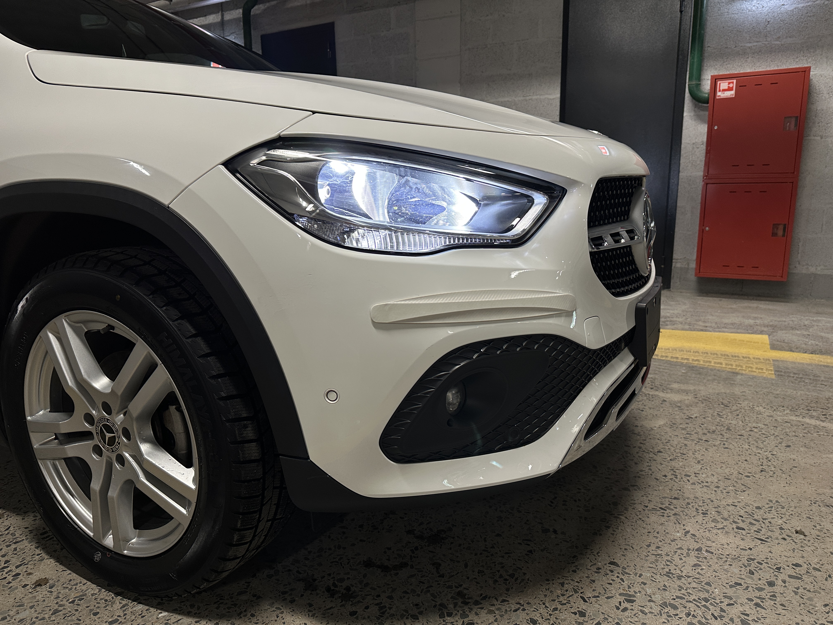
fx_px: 578
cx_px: 416
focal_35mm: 24
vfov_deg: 56.8
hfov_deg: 71.6
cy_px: 312
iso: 160
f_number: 1.78
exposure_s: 1/120
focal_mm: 6.86
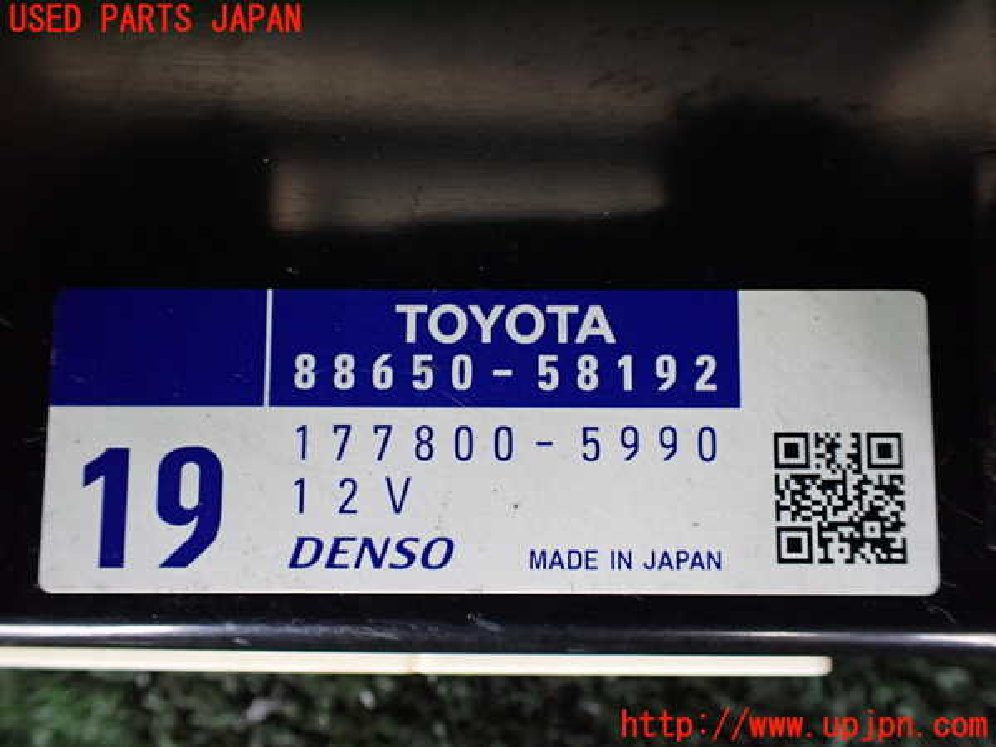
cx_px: 498
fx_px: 863
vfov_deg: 46.8
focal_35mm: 30
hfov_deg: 60.0
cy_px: 374
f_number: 2.3
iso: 800
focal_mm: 5.4
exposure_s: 1/125
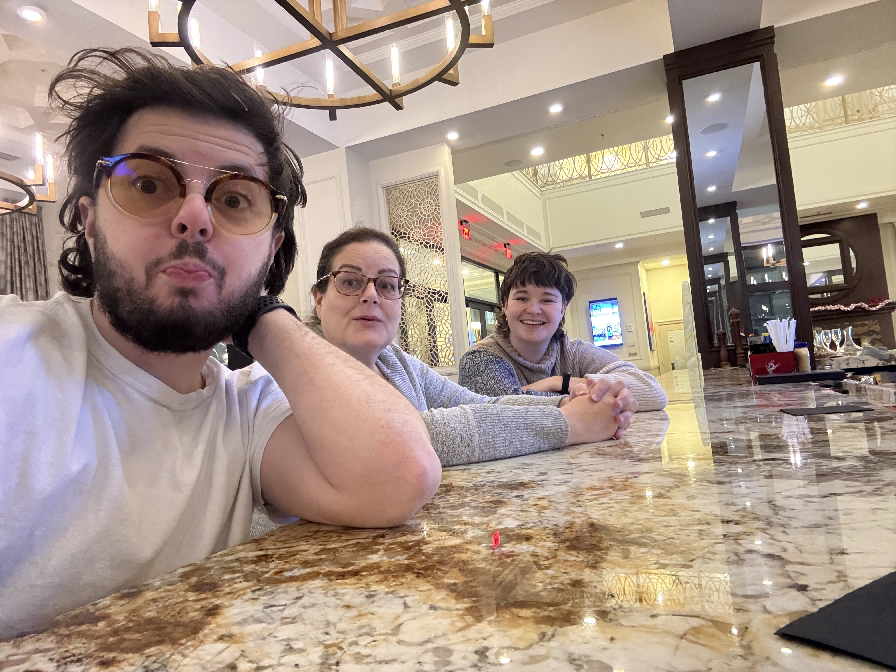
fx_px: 595
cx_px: 448
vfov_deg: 58.9
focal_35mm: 23
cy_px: 336
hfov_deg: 73.9
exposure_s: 1/15
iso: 640
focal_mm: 2.69
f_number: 1.9
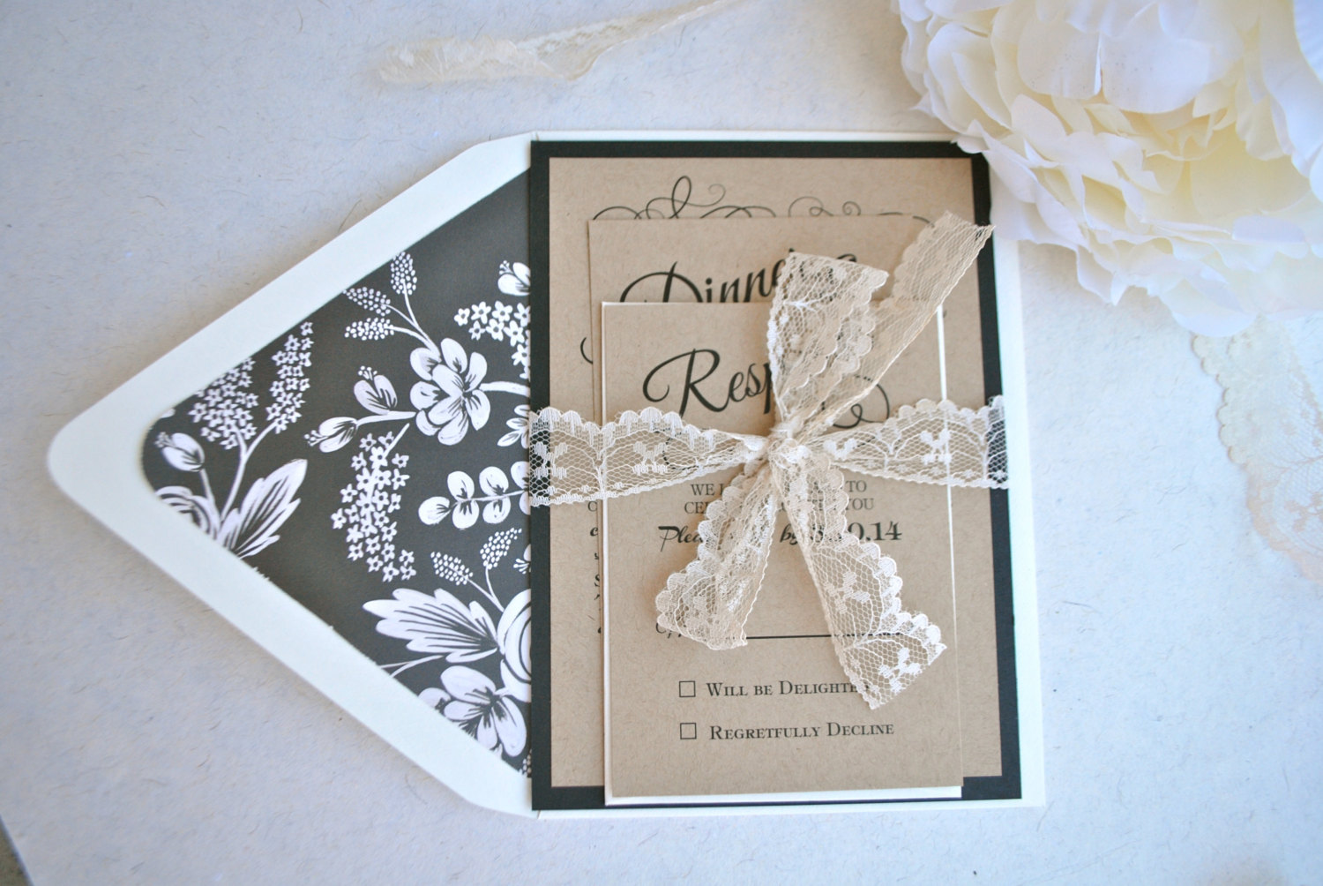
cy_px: 443
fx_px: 993
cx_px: 662
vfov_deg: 48.0
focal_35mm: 27
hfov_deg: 67.3
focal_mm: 18
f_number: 3.8
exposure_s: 1/400
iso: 200
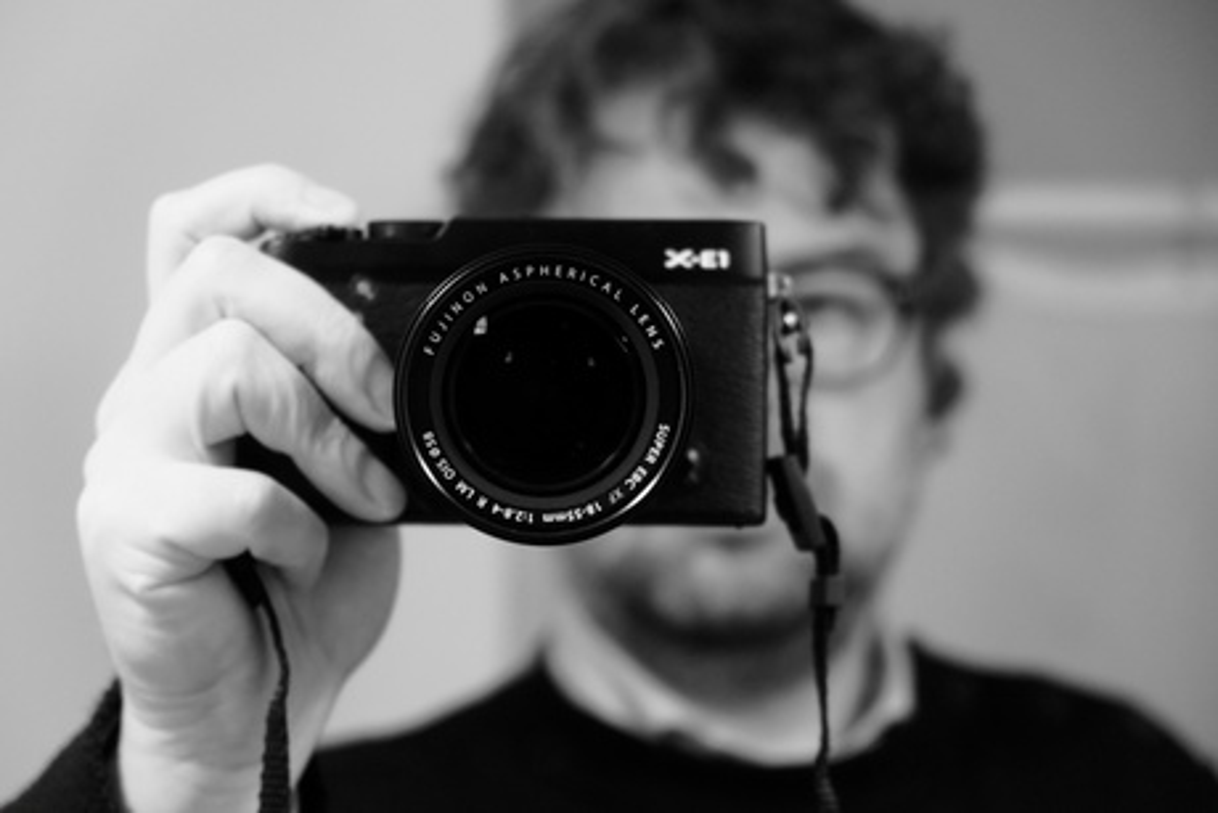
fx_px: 2809
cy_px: 406
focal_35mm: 83
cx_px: 609
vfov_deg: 16.5
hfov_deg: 24.5
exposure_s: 1/30
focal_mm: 55
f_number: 4
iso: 3200
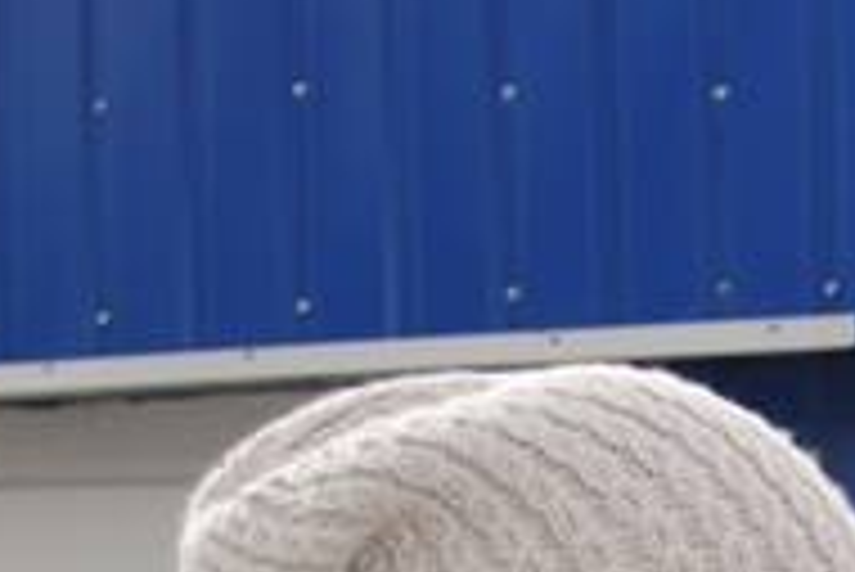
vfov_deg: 4.7
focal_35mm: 283
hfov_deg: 7.0
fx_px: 6719
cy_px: 1435
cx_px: 1876
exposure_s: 1/200
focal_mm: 35
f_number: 5.6
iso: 100
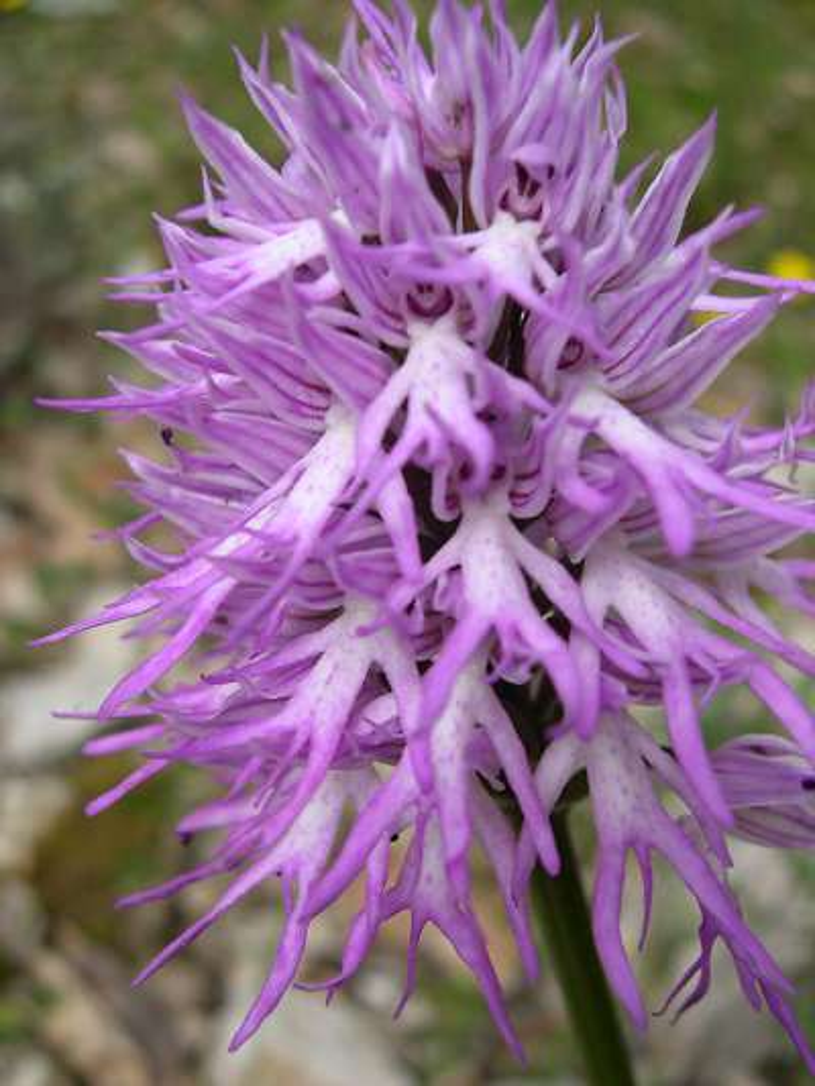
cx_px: 408
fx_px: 1192
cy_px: 543
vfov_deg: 49.0
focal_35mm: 38
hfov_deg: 37.7
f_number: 7.6
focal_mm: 8
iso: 100
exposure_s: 1/186
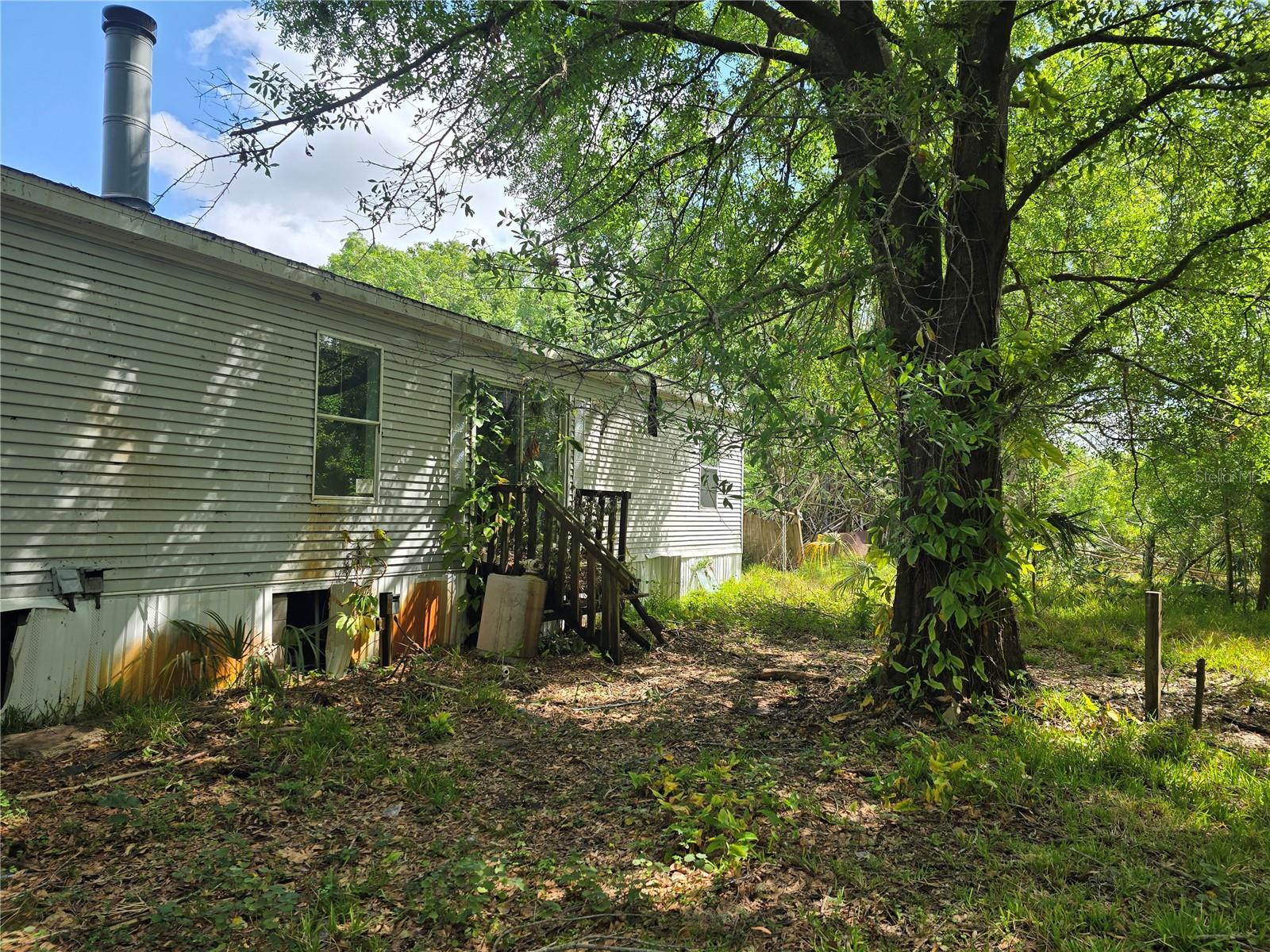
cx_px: 635
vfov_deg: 58.9
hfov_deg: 73.9
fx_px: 844
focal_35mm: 23
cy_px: 476
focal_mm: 6.3
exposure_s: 1/297
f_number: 1.7
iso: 12
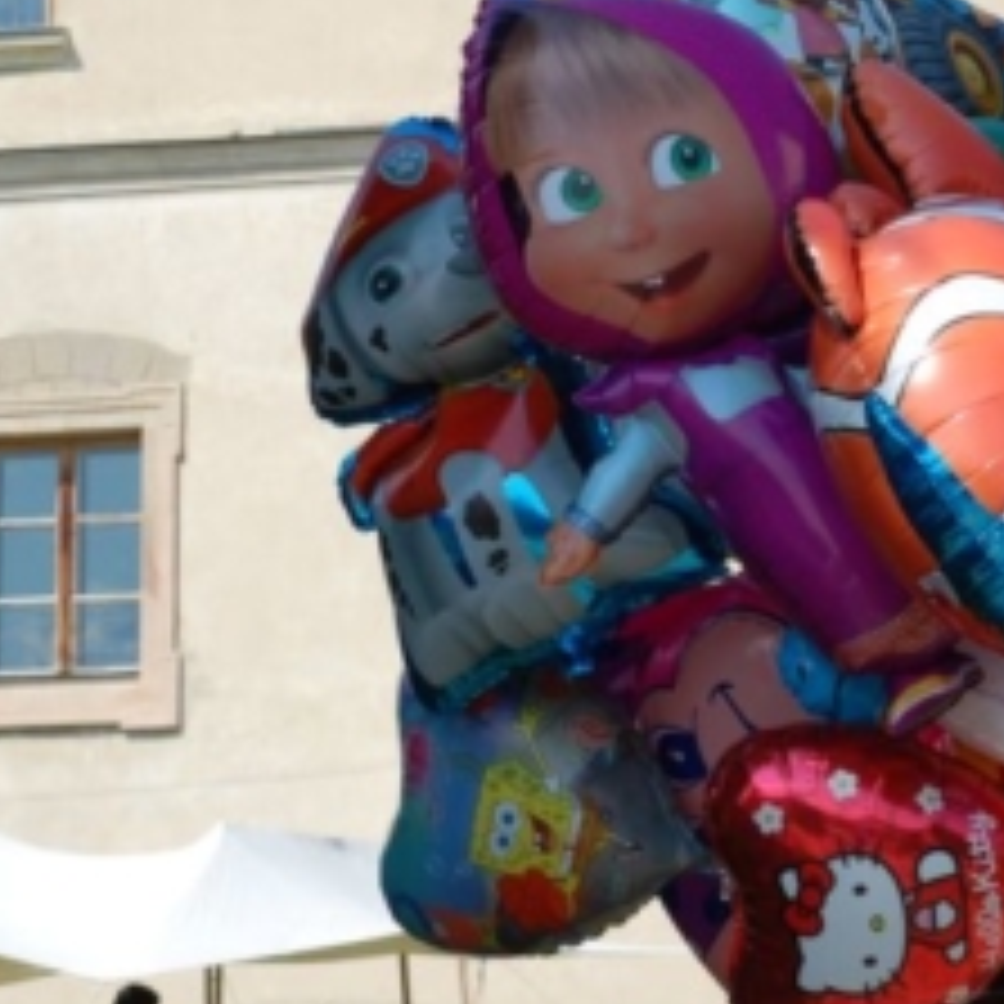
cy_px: 344
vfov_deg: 11.1
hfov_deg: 11.1
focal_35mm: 157
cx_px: 824
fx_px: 5150
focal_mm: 55
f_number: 9
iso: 200
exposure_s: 1/320
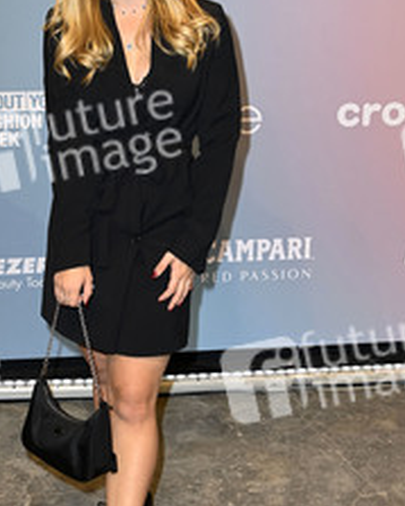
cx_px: 131
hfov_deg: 22.7
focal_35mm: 67
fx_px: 1005
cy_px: 258
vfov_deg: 28.3
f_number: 5.6
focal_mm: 40
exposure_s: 1/250
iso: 400
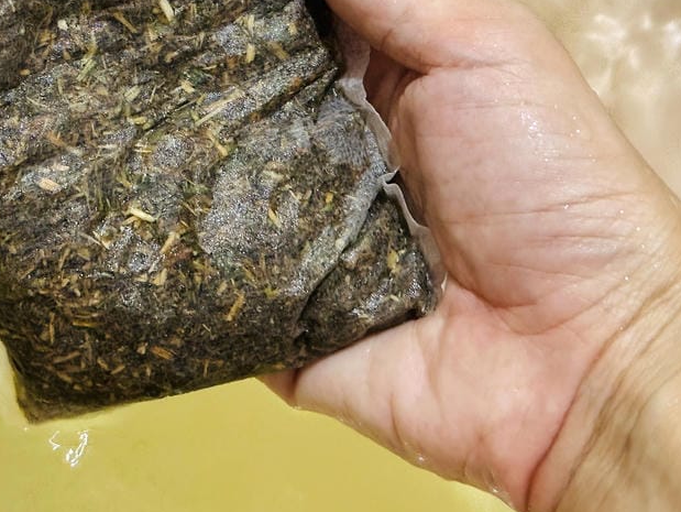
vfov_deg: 15.8
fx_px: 1831
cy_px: 79
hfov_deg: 20.9
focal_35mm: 93
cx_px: 185
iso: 400
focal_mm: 6.86
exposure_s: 1/30
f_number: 1.78
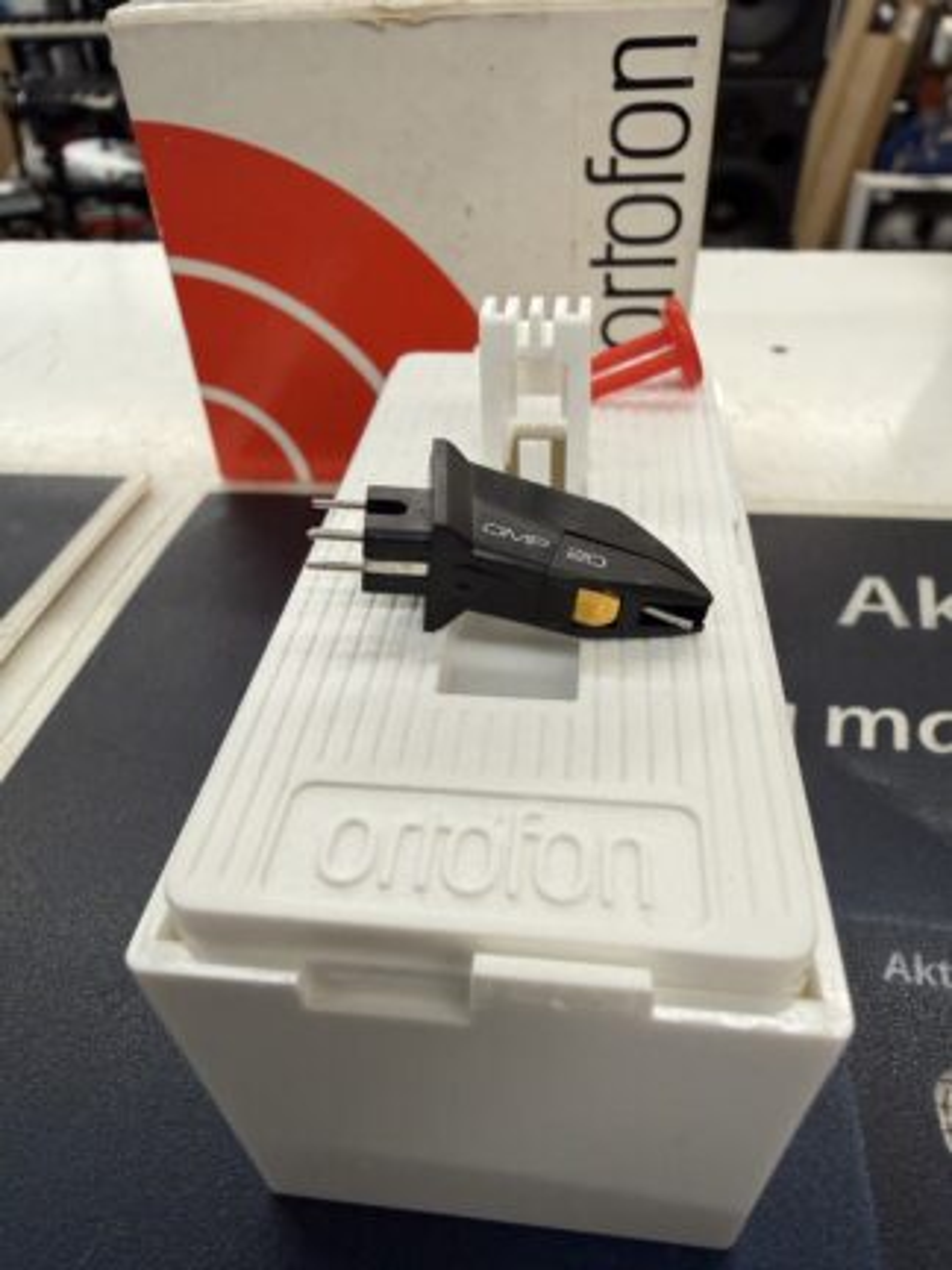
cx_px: 476
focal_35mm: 24
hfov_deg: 56.8
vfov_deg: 71.6
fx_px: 880
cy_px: 635
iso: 200
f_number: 2.2
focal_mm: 2.22
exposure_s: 1/100
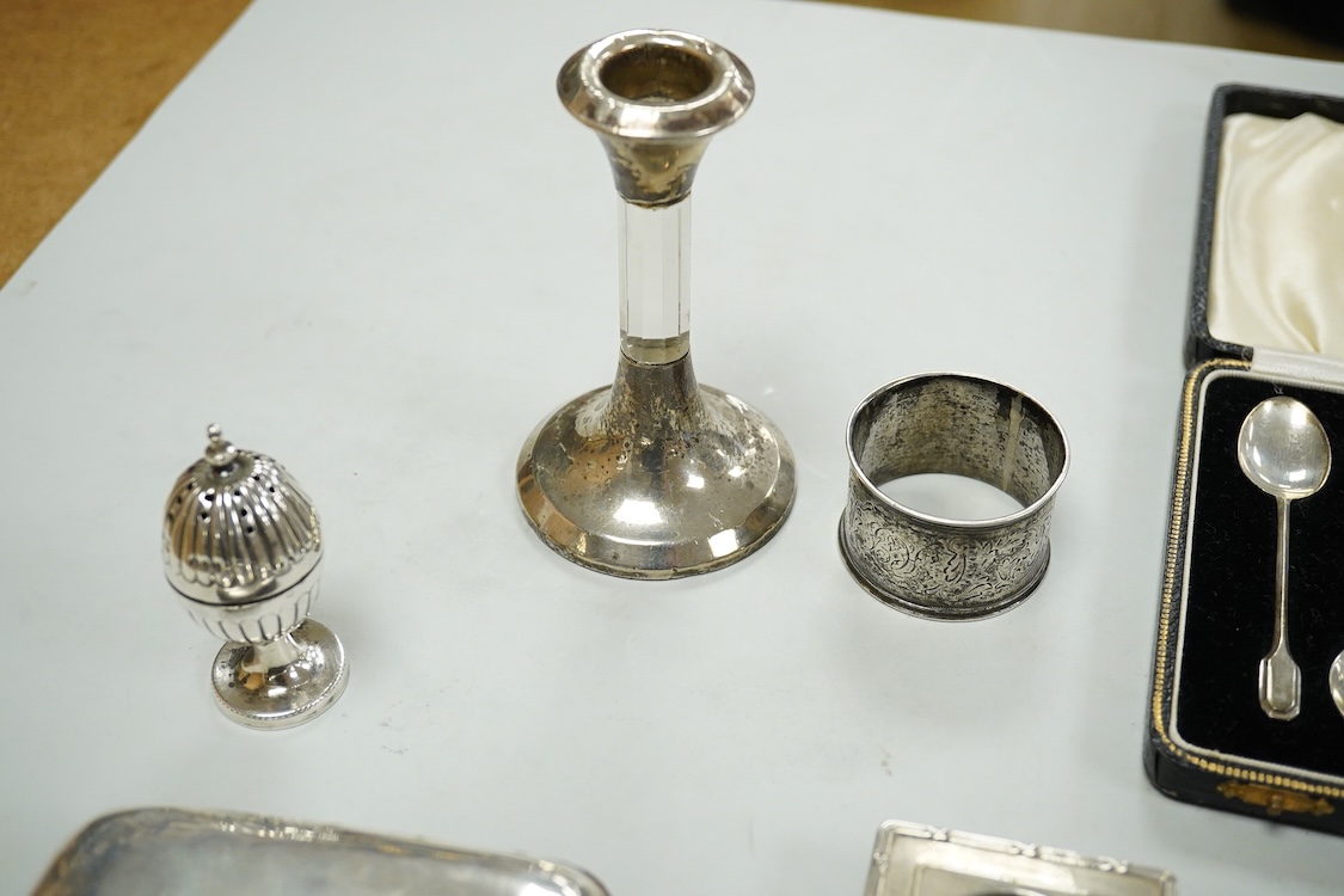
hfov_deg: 43.6
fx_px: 1680
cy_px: 448
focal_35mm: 45
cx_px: 672
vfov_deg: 29.9
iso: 2500
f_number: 7.1
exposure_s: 1/400
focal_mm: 30
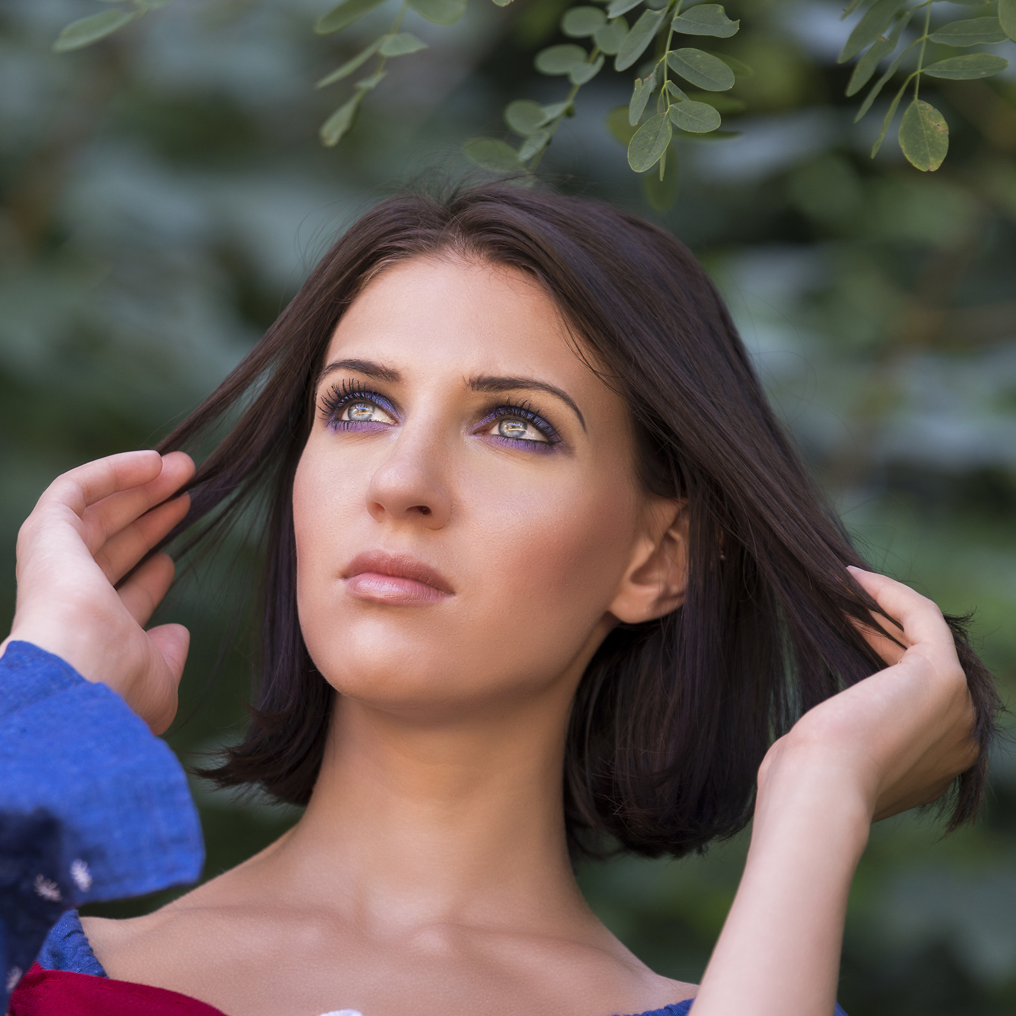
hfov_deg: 6.8
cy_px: 510
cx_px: 298
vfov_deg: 6.8
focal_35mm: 256
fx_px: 8501
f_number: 4
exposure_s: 1/200
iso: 320
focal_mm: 200
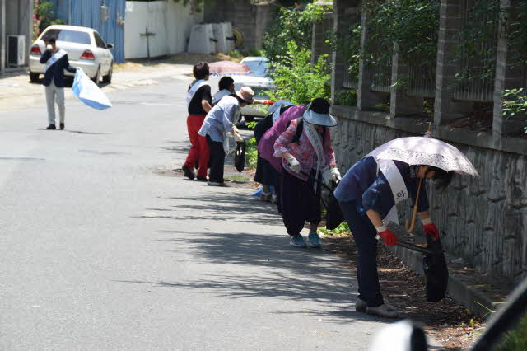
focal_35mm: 168
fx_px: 2458
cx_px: 264
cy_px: 176
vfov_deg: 8.2
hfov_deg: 12.2
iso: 200
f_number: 8
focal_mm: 112
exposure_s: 1/250
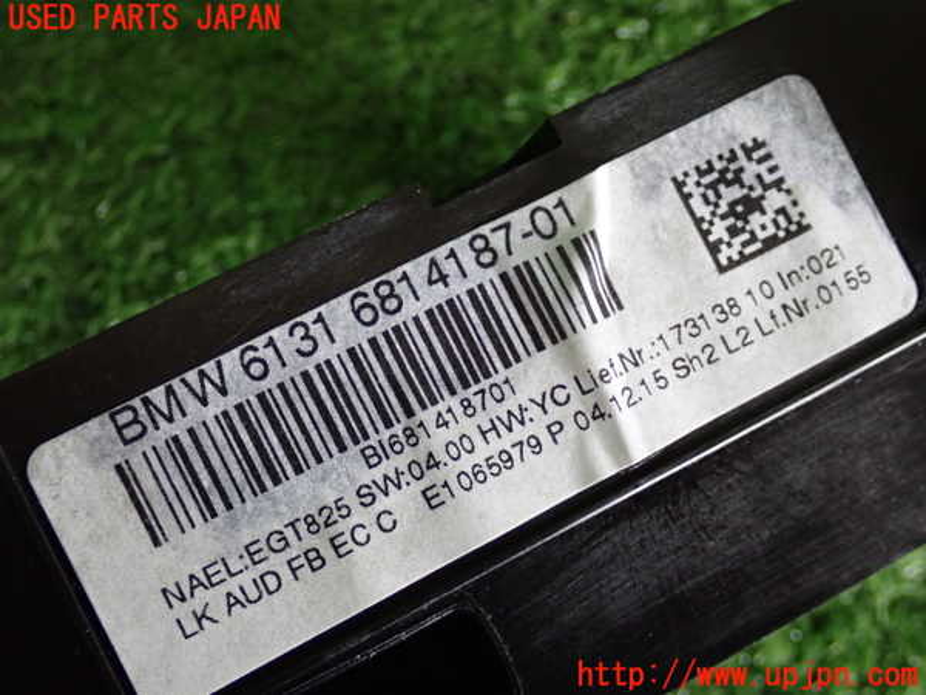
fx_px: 1792
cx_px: 463
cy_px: 348
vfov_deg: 21.9
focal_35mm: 67
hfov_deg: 29.0
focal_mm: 11.88
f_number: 3.8
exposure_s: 1/60
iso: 800
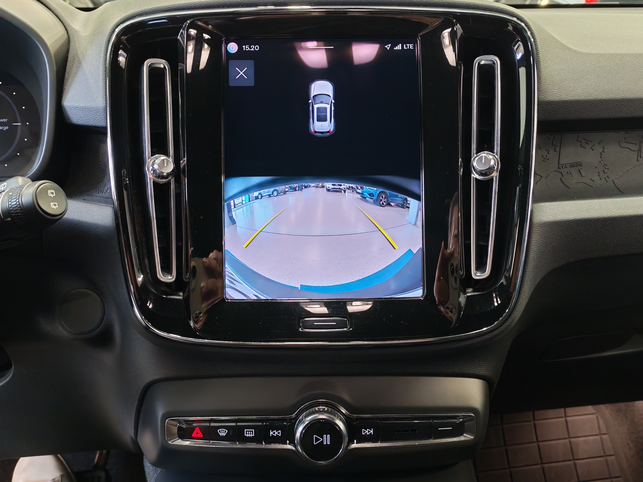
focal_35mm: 34
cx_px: 322
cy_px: 241
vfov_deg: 41.8
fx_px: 632
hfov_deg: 54.0
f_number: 1.9
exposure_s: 1/50
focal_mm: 6.12
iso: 1250
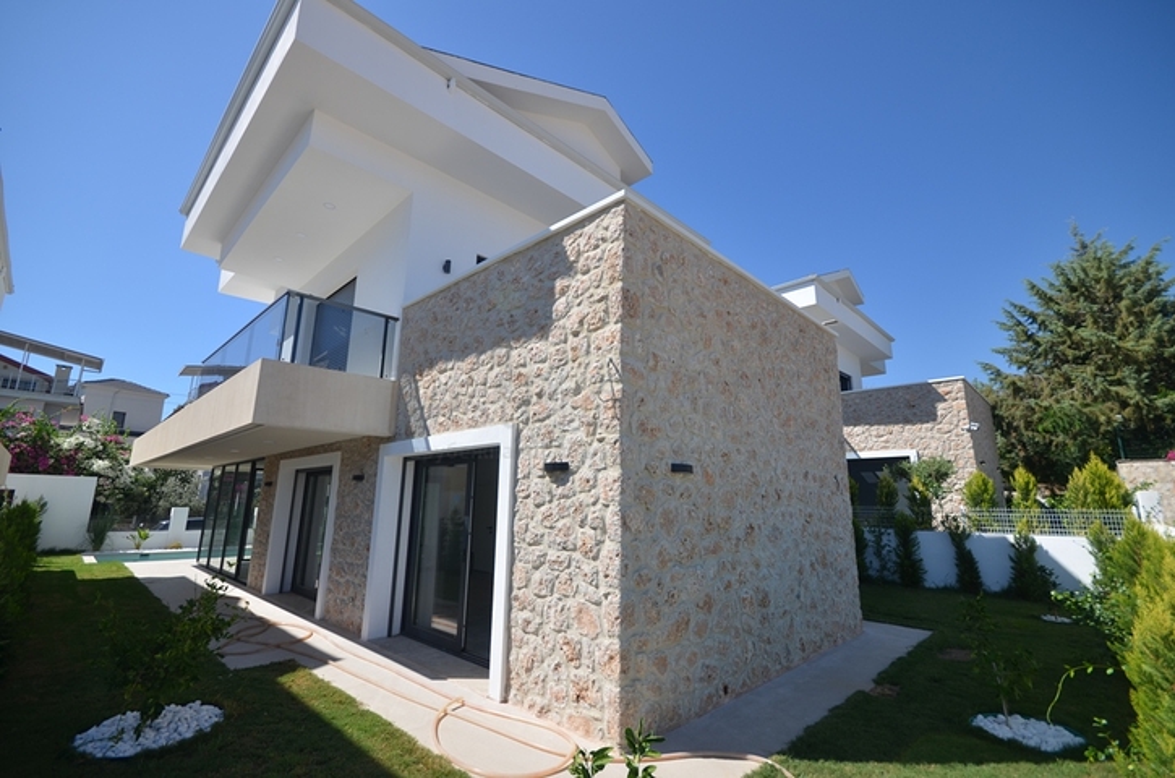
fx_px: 489
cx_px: 588
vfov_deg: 77.1
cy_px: 389
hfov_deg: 100.5
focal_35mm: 15
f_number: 8
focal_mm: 10
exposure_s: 1/320
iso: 100
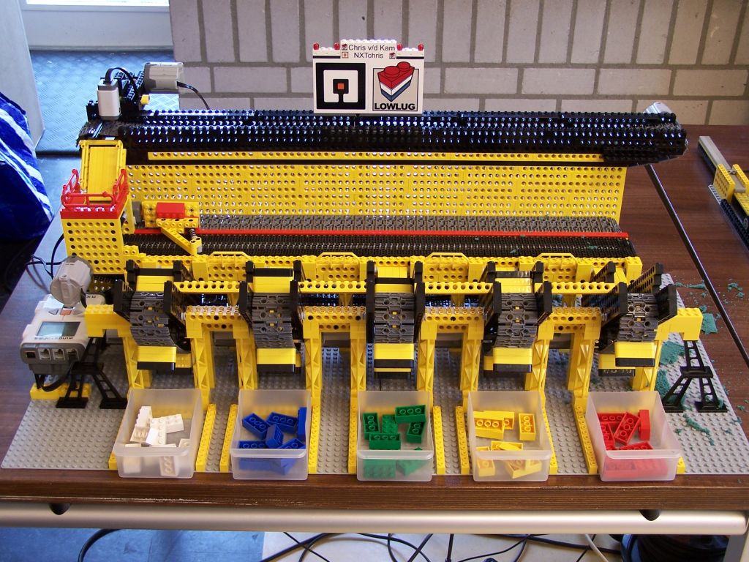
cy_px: 281
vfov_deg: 30.3
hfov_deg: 39.7
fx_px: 1039
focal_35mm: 48
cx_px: 374
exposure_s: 1/10
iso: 80
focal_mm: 8
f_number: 3
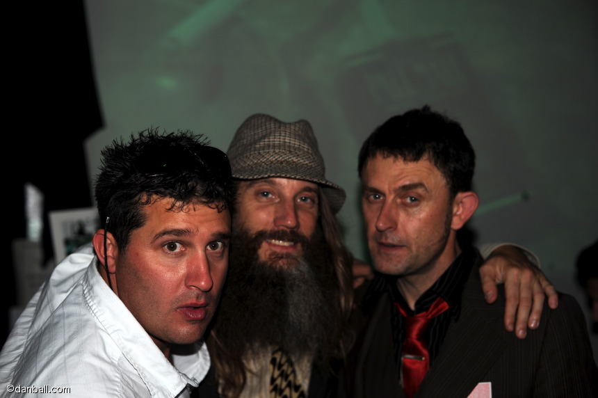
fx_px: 830
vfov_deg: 27.0
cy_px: 199
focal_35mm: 50
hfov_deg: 39.6
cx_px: 299
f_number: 4
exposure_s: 1/30
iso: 200
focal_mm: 50
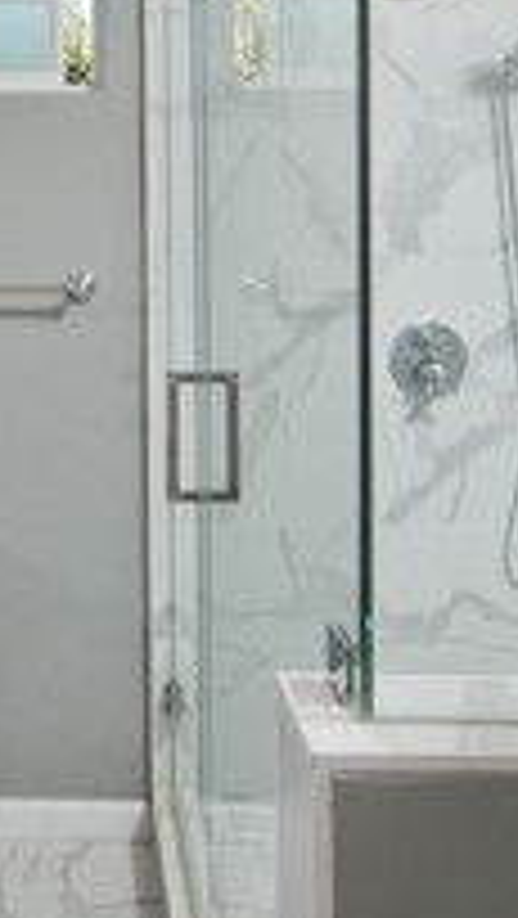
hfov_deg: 24.7
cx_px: -14
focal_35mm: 46
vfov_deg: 42.5
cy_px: 182
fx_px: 1121
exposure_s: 1/160
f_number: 5.6
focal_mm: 14
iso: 400
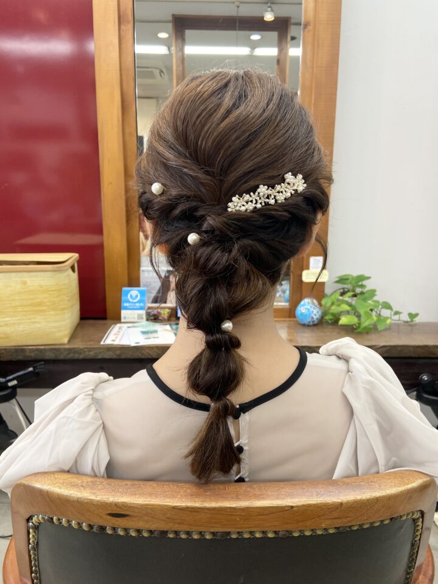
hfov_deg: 53.1
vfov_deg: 67.3
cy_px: 292
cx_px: 219
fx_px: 439
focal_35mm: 26
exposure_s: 1/100
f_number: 1.8
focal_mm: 4.25
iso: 125
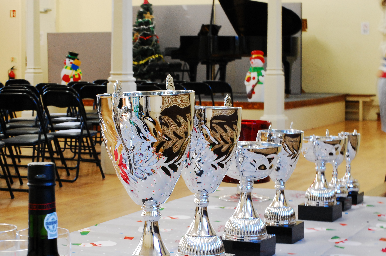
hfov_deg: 24.6
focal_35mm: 82
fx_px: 884
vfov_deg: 16.5
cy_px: 128
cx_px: 193
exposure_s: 1/4
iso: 1600
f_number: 22
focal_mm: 55
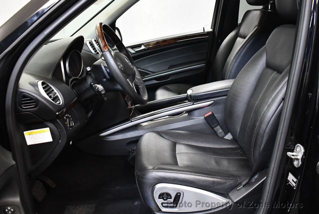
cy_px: 107
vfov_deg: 37.0
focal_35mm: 36
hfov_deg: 53.1
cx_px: 160
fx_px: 320
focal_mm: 18
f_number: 3.5
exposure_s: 1/125
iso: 3200
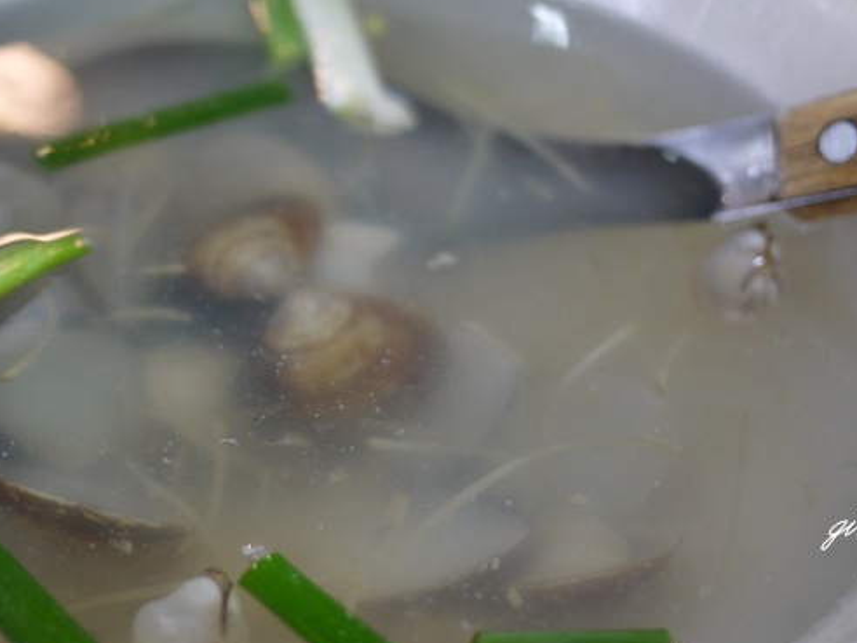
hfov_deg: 29.7
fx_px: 1609
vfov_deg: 22.6
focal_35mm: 65
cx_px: 307
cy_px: 369
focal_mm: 20
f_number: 1.7
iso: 125
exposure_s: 1/60
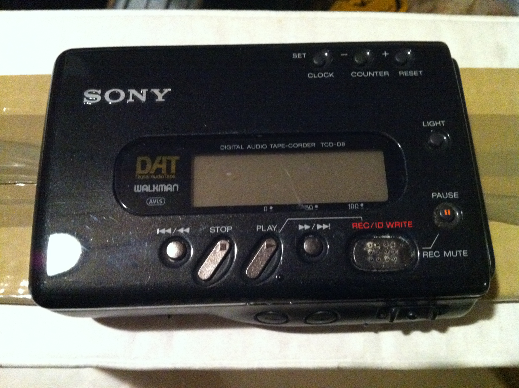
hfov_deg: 52.7
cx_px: 260
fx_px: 524
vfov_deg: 40.6
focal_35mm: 35
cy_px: 194
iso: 1000
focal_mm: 3.85
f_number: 2.8
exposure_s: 1/15
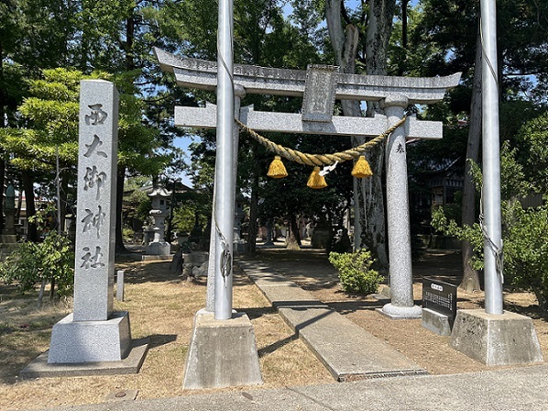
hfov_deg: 67.3
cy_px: 206
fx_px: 411
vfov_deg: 53.0
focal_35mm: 26
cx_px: 274
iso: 50
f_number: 1.6
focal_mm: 5.1
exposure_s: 1/2137
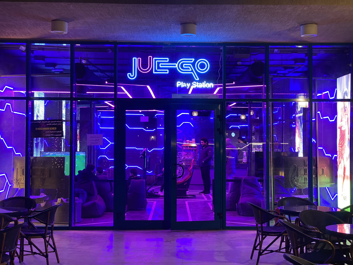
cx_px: 178
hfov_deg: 35.5
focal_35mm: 54
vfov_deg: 27.0
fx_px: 551
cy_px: 134
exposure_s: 1/33
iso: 500
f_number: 2
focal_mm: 6
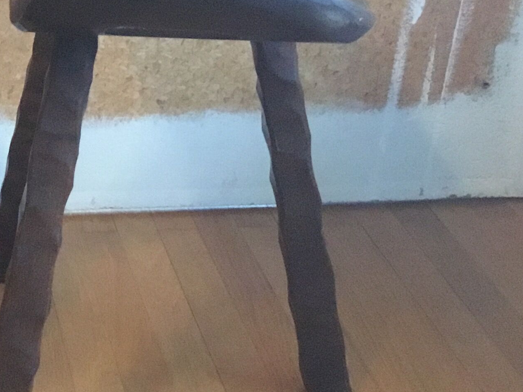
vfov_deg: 18.4
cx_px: -84
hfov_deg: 22.7
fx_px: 1209
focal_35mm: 80
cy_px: 153
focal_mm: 3.3
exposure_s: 1/17
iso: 400
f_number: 2.4
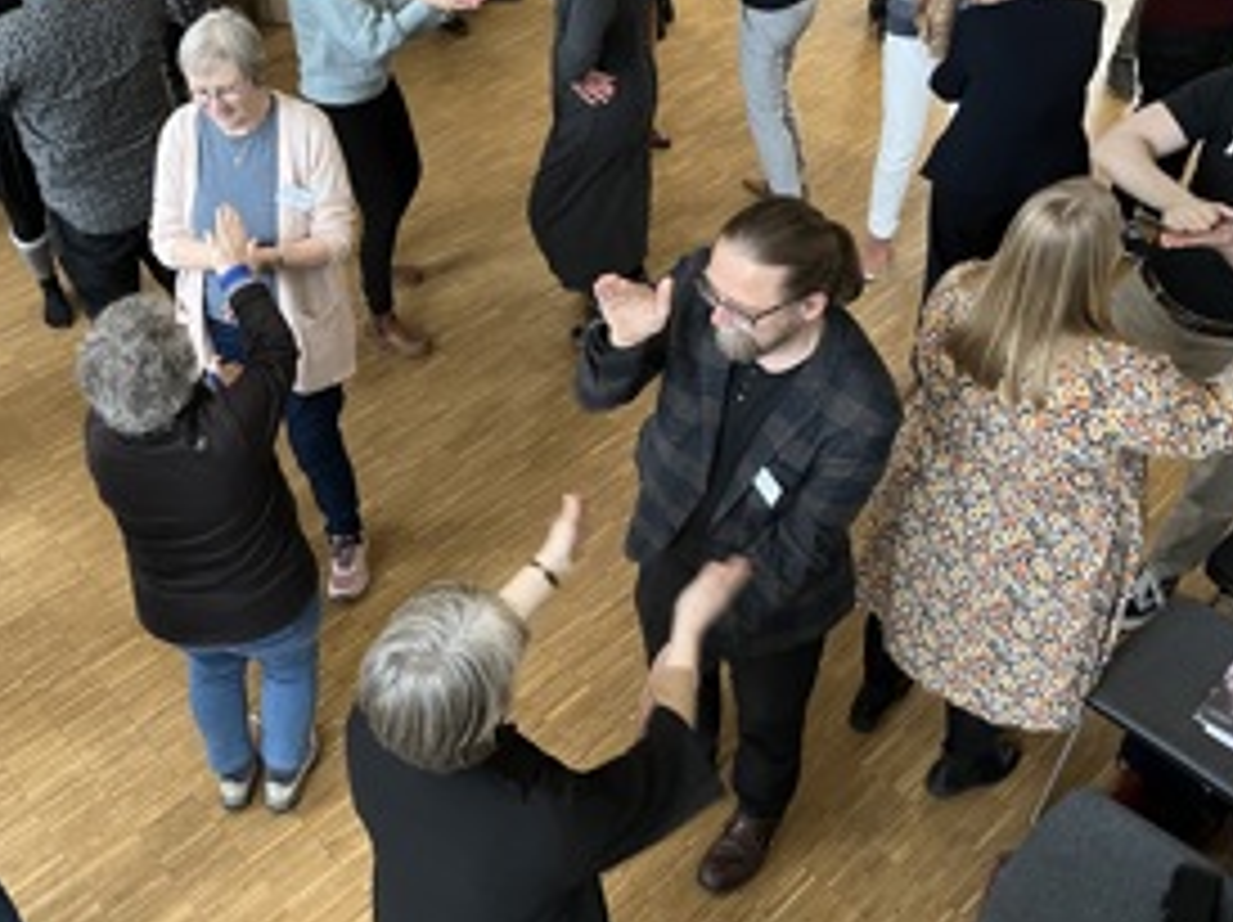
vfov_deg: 37.4
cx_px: 459
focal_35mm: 38
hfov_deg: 48.5
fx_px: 1352
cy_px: 328
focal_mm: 5.1
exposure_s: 1/59
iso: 500
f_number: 1.6
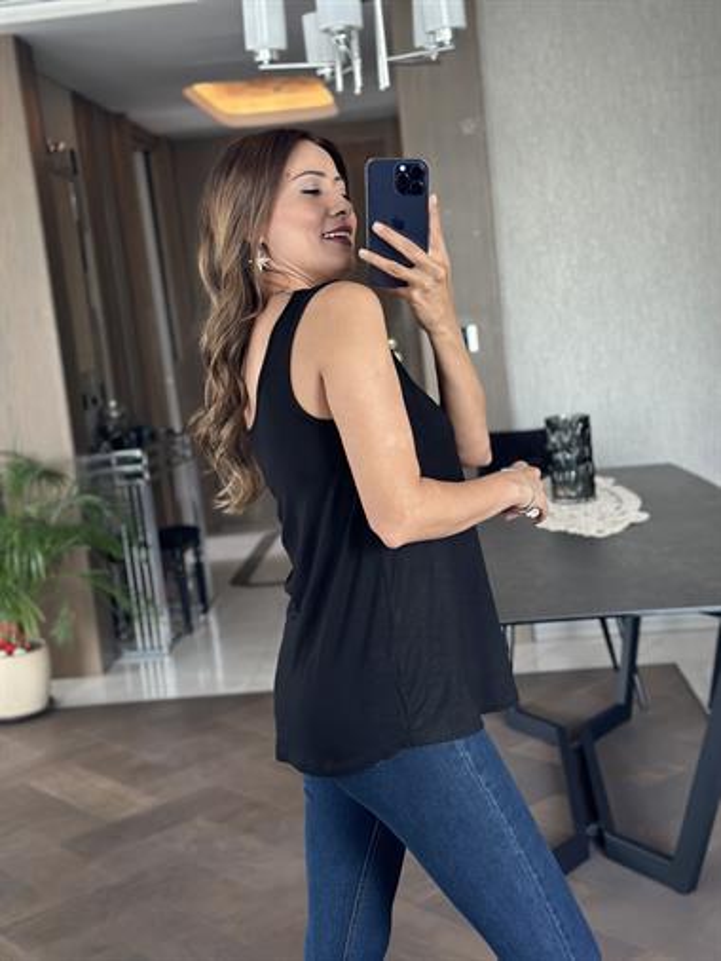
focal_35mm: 48
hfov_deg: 30.3
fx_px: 1332
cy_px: 480
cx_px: 360
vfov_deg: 39.6
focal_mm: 6.86
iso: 250
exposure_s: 1/60
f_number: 1.78
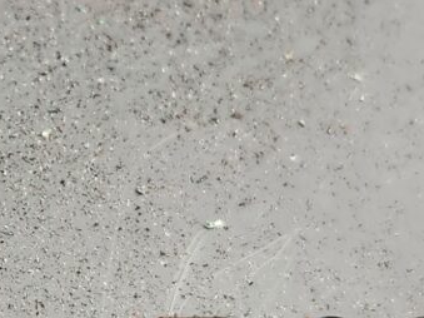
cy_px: 139
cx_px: 25
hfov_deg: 14.0
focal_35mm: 139
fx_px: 1702
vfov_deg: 10.7
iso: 125
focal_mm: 5.4
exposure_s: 1/120
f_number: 1.8
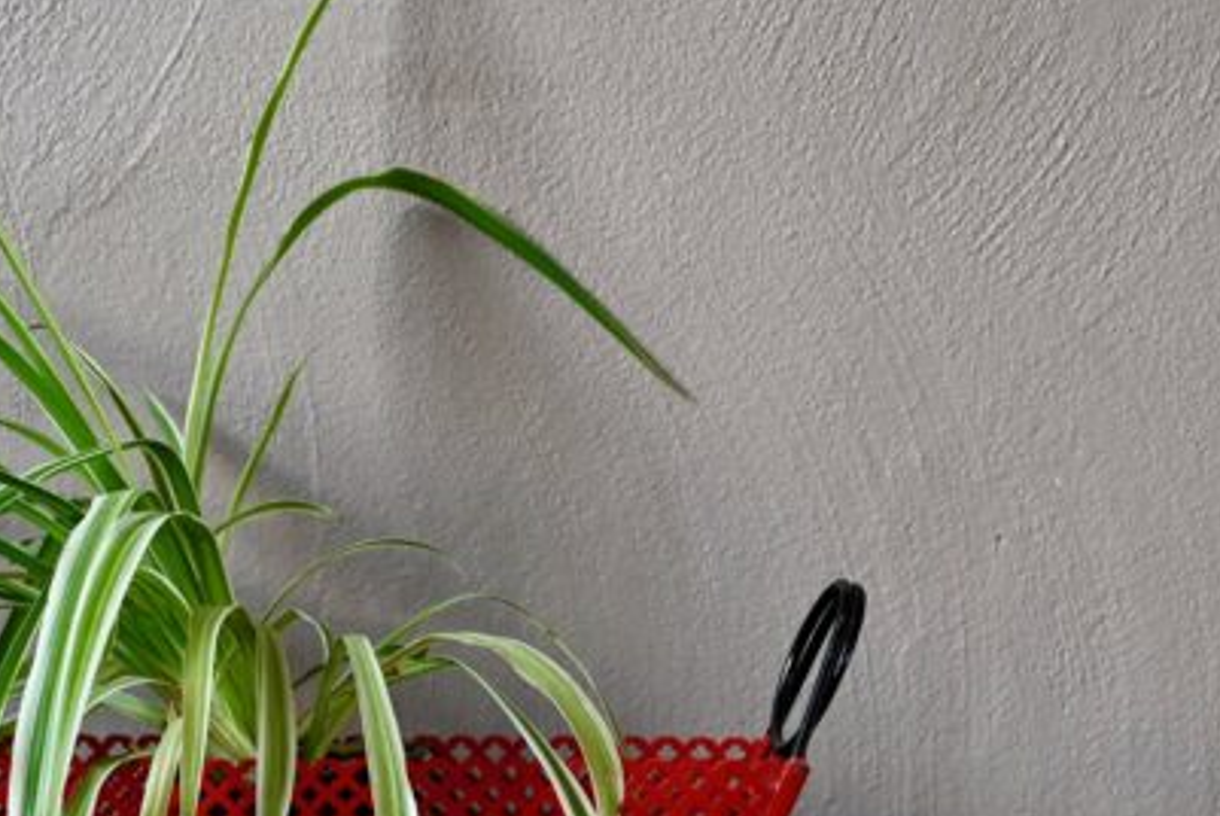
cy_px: 910
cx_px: 234
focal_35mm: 125
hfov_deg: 16.3
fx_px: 4239
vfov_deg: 10.8
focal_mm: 49
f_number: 4.5
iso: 800
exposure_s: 1/80
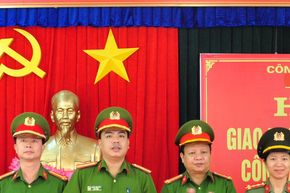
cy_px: 188
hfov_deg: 21.3
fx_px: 769
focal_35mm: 96
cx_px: 159
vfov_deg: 14.1
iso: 640
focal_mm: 21
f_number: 3.8
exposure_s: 1/25
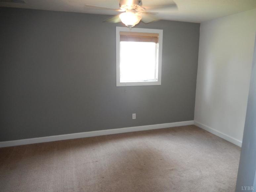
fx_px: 185
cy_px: 96
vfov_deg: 54.9
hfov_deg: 69.4
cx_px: 128
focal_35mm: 25
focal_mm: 4.5
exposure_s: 1/30
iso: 200
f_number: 3.4
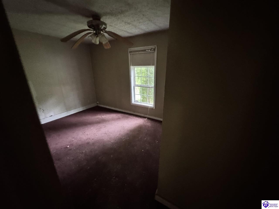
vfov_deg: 85.7
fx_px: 113
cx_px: 140
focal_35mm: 14
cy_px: 104
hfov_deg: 102.1
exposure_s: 1/43
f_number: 2.2
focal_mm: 2.22
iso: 1250
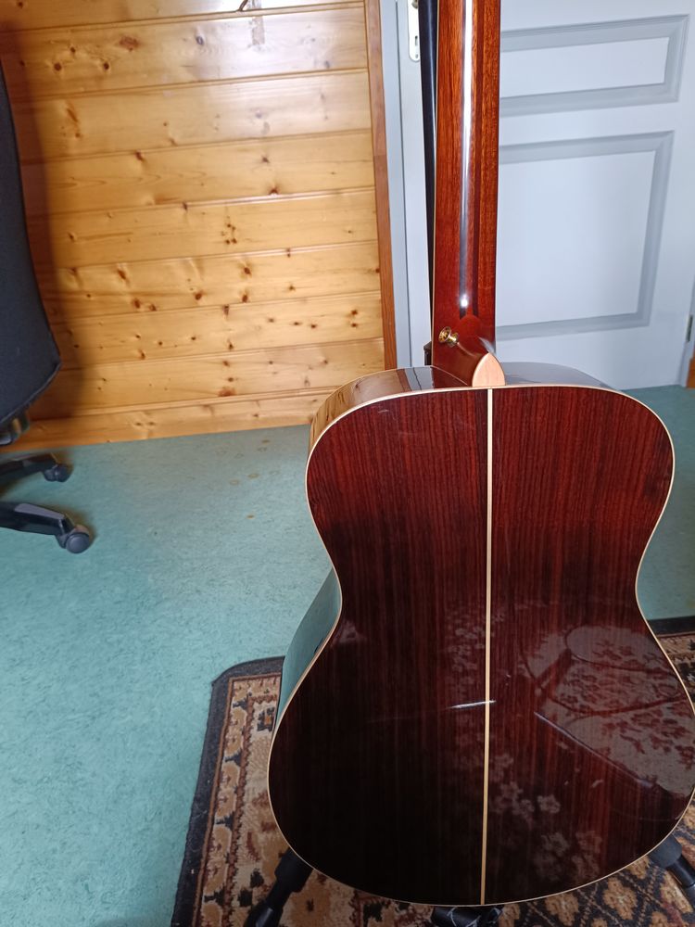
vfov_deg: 71.6
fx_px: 642
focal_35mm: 24
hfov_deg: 56.8
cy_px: 464
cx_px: 348
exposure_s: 1/50.1
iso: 601
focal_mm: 5.59
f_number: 1.88
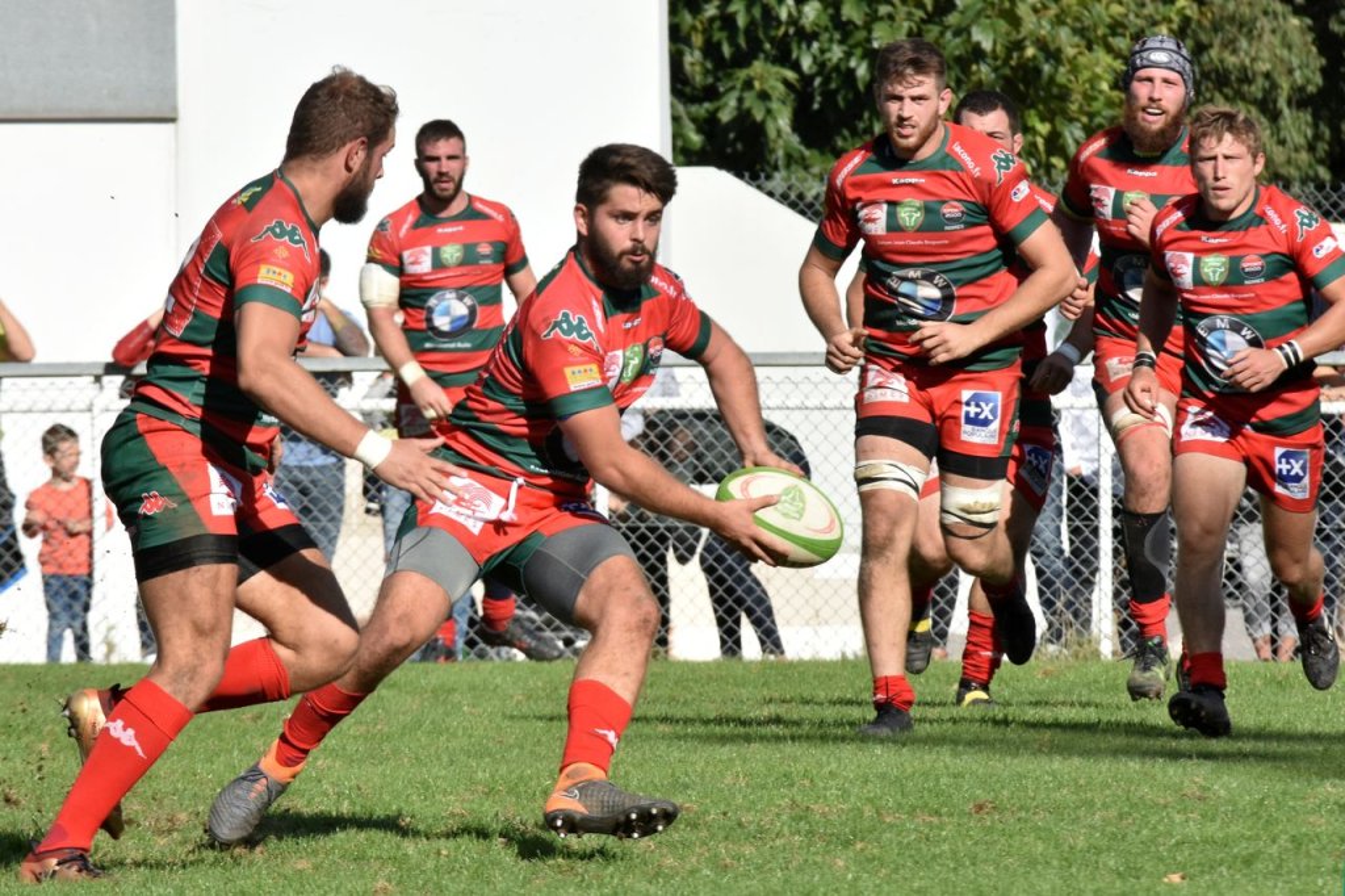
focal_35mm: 450
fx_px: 16806
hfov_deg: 4.6
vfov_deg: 3.1
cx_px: 672
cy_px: 448
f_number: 14
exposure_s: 1/1600
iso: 1000
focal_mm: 300
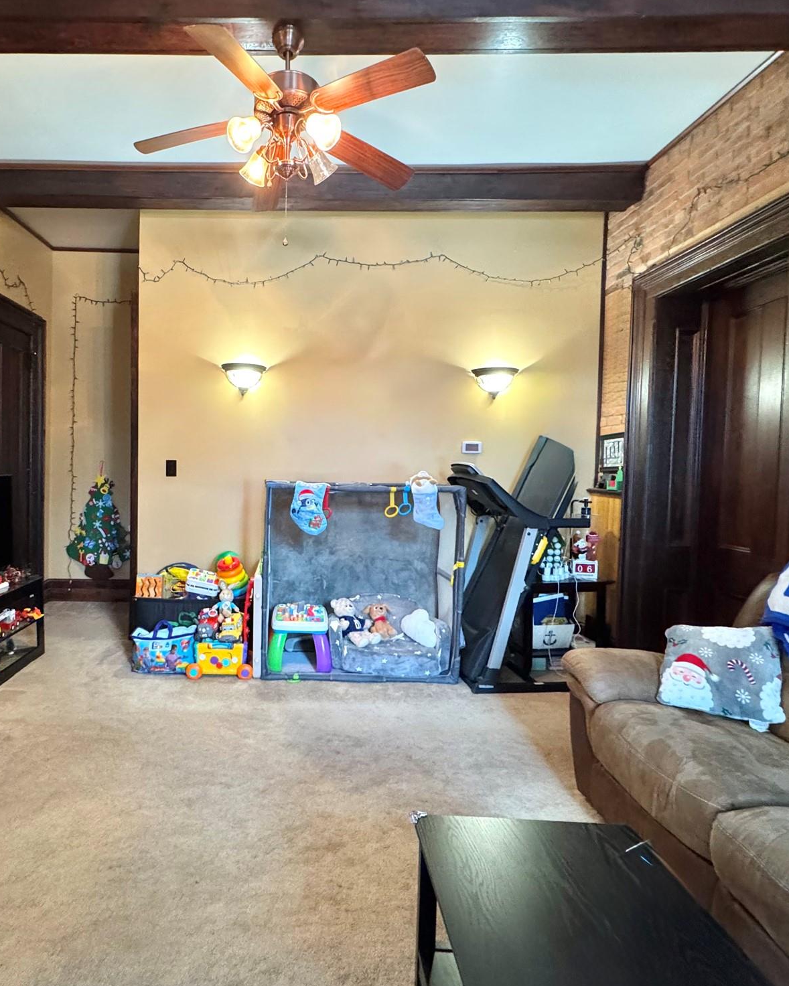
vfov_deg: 83.3
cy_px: 486
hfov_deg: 69.4
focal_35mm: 19
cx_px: 282
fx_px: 555
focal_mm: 2.22
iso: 800
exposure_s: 1/60
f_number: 2.2
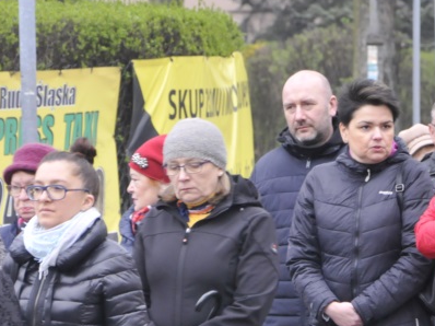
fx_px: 4775
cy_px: 290
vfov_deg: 3.9
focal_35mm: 380
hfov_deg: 5.2
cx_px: 207
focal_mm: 105
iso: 800
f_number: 5.6
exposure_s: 1/125
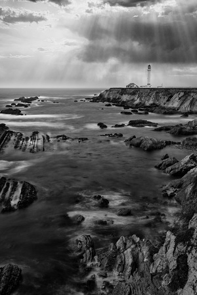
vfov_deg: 50.7
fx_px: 311
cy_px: 148
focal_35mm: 38
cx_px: 98
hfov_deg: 35.1
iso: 64
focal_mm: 38
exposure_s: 25
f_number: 8
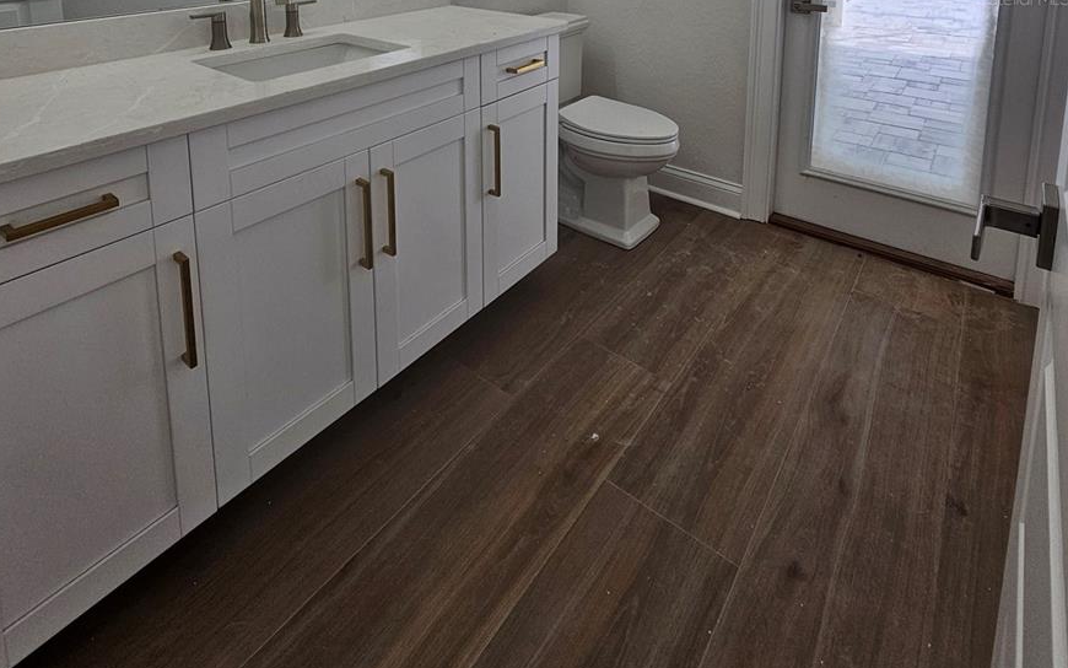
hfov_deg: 88.0
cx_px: 522
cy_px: -2
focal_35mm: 19
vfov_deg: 50.2
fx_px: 553
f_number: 2.2
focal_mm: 2.2
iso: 64
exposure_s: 1/120
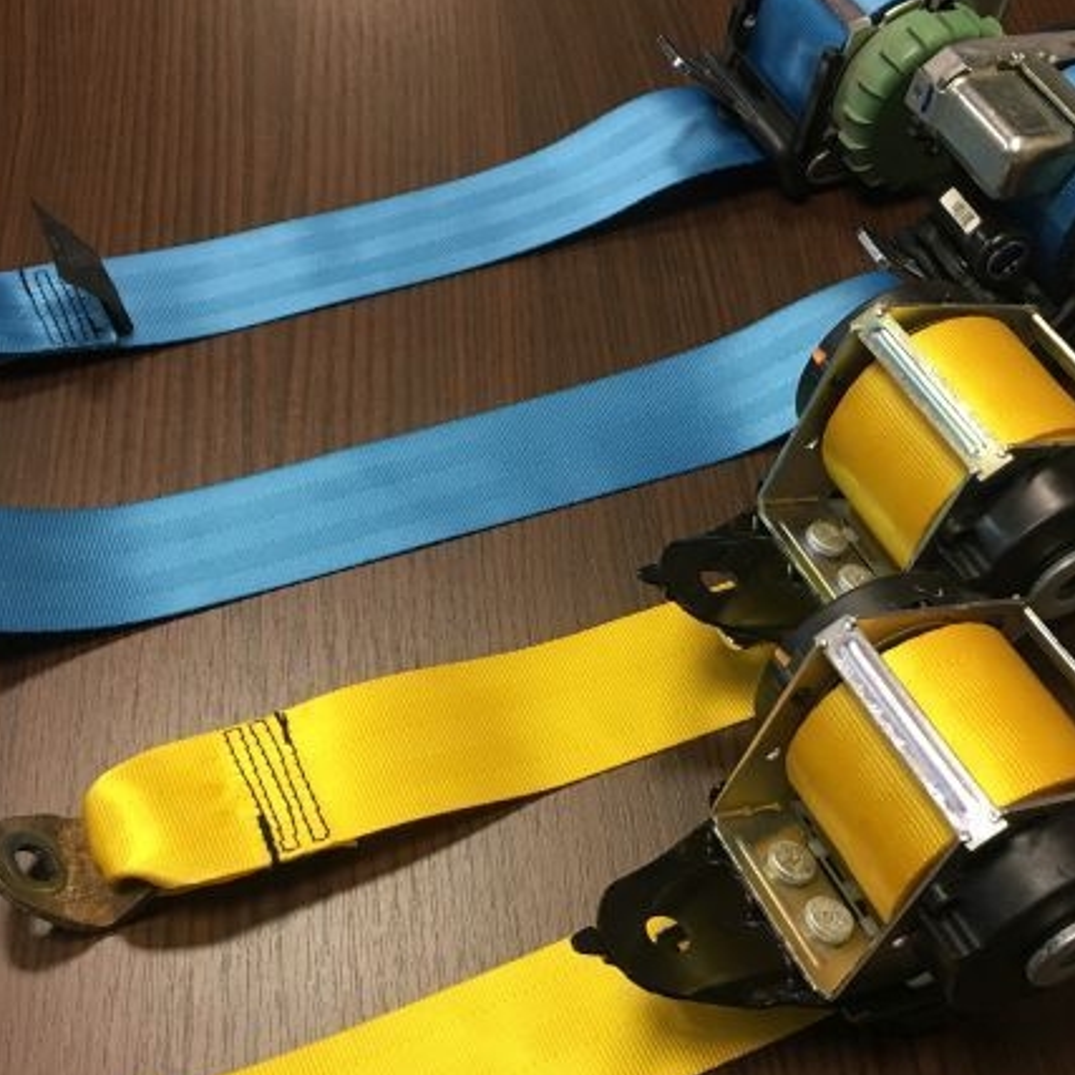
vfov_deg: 35.2
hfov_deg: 35.4
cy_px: 650
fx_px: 1686
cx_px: 516
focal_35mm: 48
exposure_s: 1/33
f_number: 2.2
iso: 125
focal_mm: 4.15
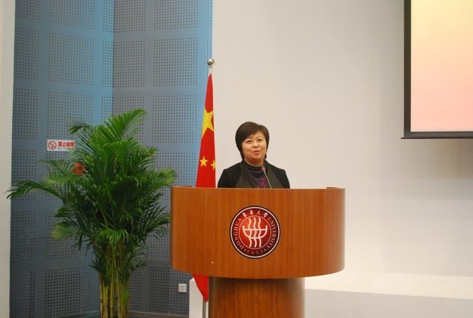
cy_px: 157
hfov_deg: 42.6
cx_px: 236
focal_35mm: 46
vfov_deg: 29.4
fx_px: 606
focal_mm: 30
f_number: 4.8
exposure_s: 1/30
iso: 1600
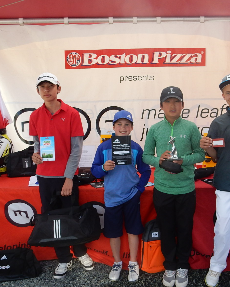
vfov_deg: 45.8
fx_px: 340
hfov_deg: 36.9
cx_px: 156
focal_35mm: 40
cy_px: 144
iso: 125
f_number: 4
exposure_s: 1/200
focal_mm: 5.4
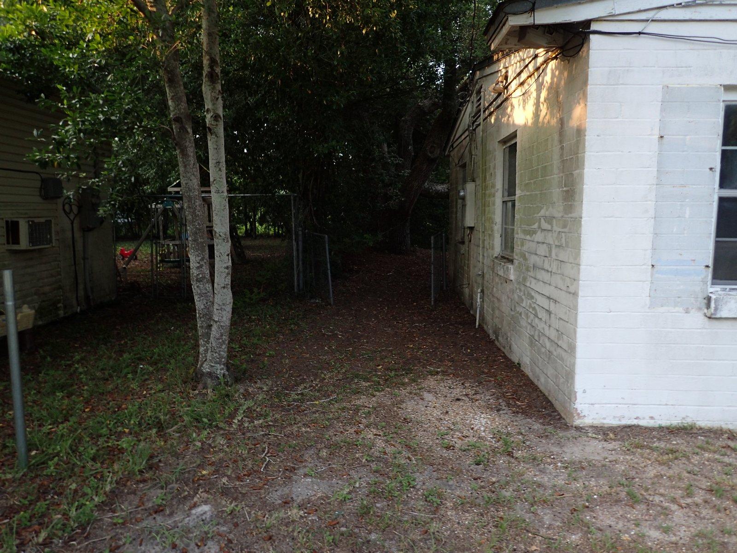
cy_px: 276
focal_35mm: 25
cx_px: 368
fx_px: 532
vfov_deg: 54.9
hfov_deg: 69.4
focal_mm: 4.5
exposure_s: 1/100
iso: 100
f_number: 2
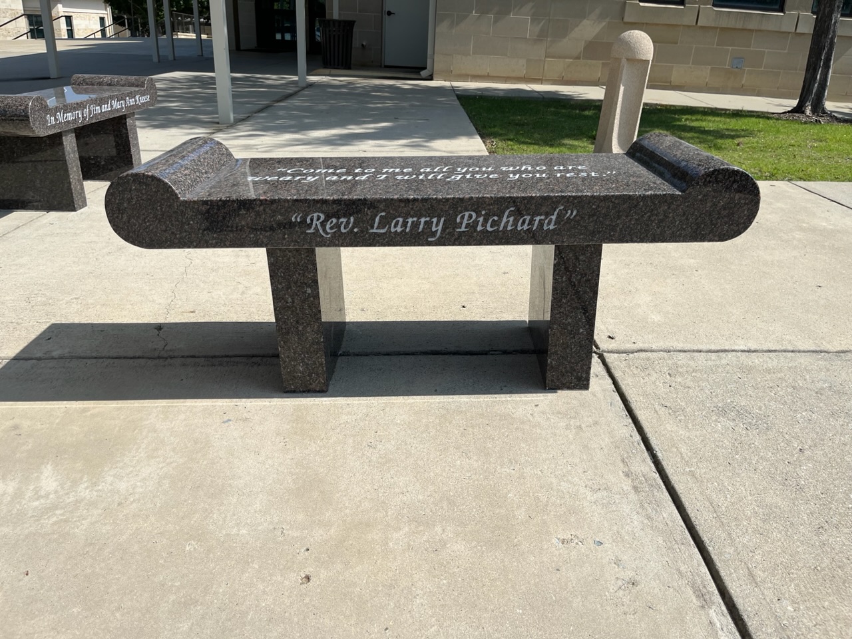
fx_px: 640
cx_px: 426
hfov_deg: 67.3
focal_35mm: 26
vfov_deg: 53.1
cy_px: 320
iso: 50
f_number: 1.6
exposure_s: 1/5076
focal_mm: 5.1
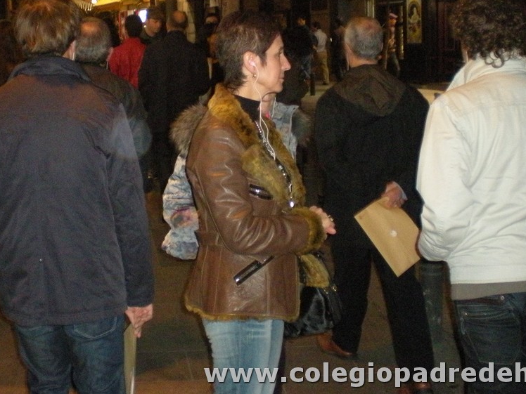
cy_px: 85
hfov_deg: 31.6
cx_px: 224
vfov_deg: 23.7
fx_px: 927
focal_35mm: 61
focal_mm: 6.3
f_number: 3.1
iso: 489
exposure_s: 1/60
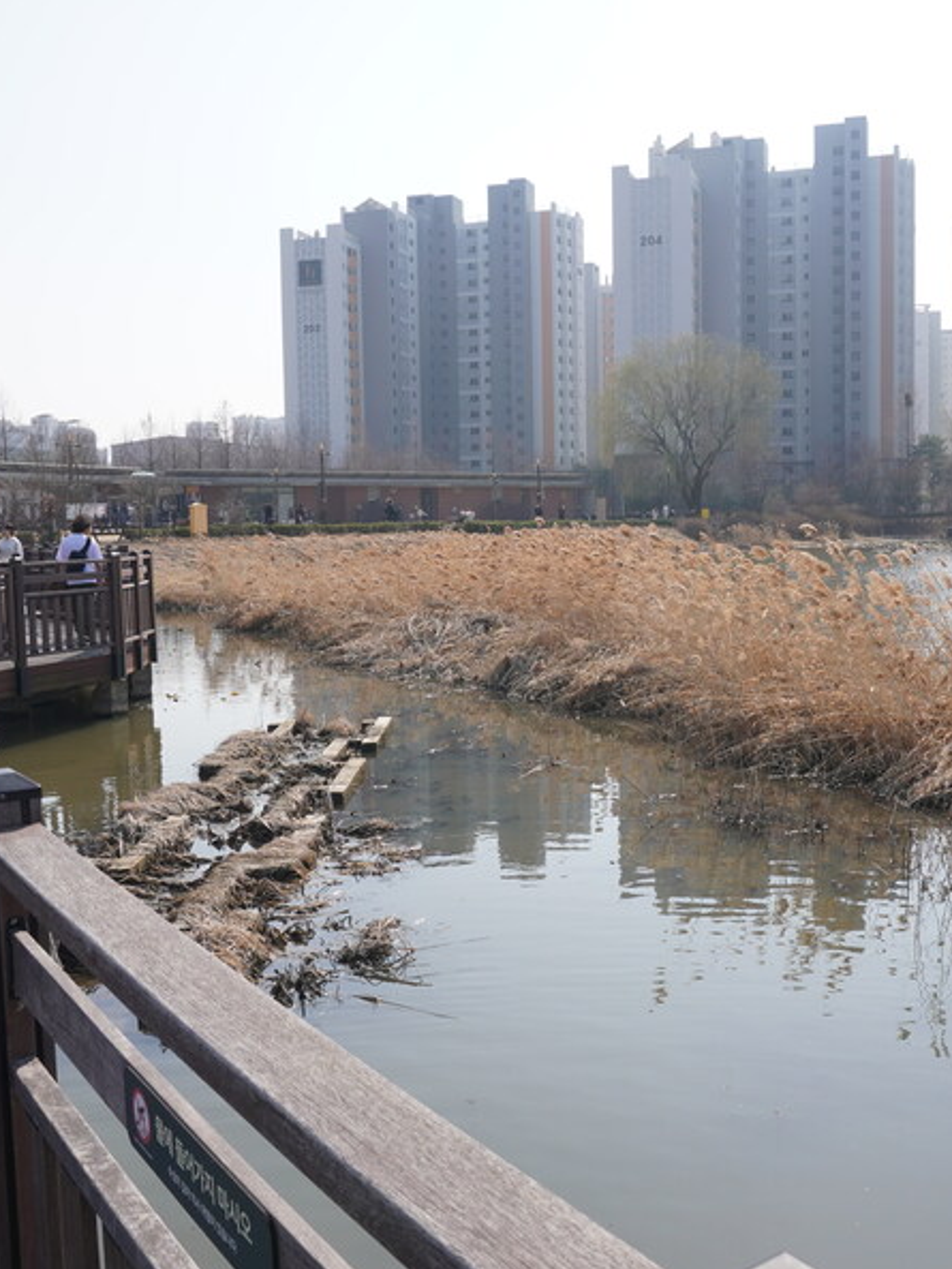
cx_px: 593
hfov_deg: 40.4
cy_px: 631
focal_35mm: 35
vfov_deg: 52.6
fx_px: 1283
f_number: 8
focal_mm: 16
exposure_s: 1/250
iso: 100
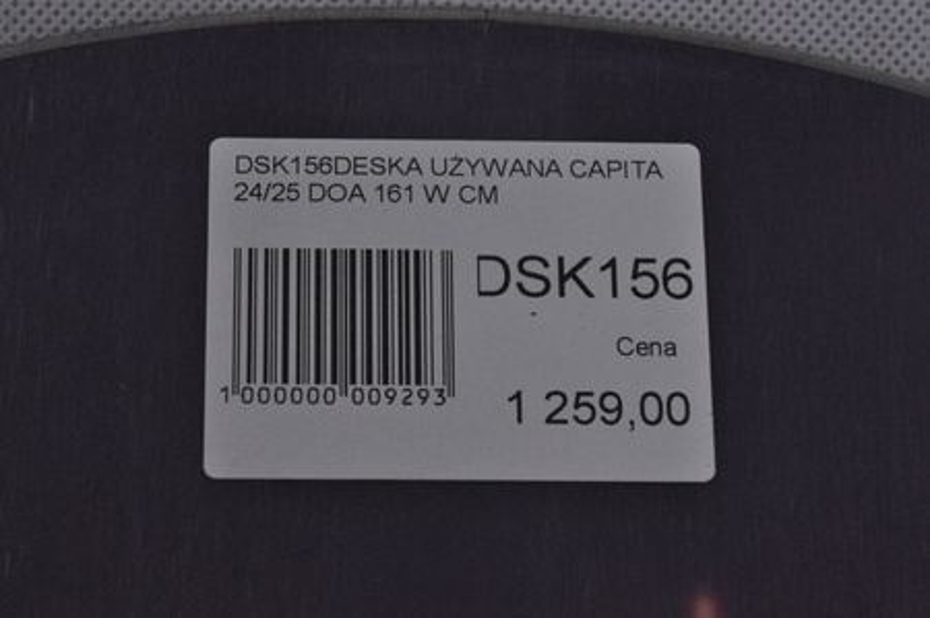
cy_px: 309
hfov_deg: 13.1
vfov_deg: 8.7
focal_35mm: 158
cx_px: 465
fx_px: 4064
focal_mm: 105
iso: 3200
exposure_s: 1/125
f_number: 11
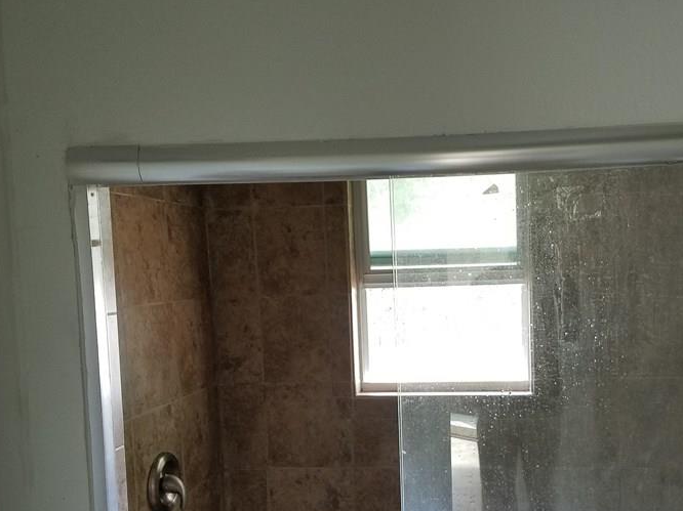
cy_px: 323
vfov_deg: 35.7
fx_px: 789
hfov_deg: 46.2
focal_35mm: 40
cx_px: 447
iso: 100
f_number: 1.7
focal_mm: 4.2
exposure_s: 1/60
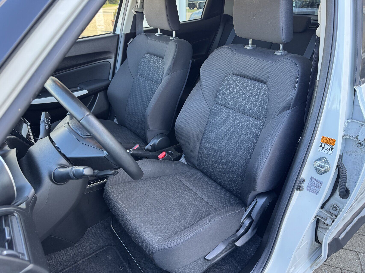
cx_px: 182
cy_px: 136
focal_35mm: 24
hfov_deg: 71.6
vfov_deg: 56.8
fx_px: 253
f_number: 1.78
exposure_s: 1/100
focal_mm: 6.76
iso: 160
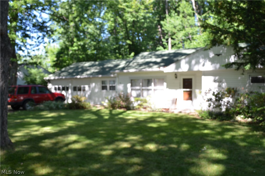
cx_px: 132
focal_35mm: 33
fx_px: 242
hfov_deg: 57.3
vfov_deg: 39.8
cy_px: 88
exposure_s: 1/80
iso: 100
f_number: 5.6
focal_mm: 22
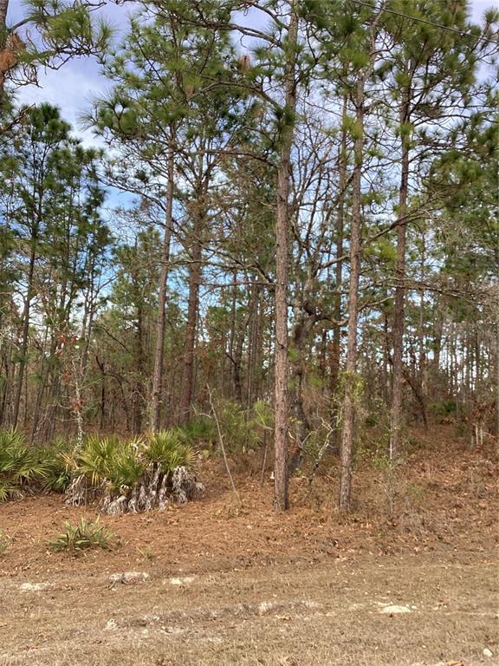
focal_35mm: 31
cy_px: 333
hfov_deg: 45.4
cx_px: 250
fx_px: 596
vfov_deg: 58.4
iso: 25
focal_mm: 3.3
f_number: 2.4
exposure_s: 1/209
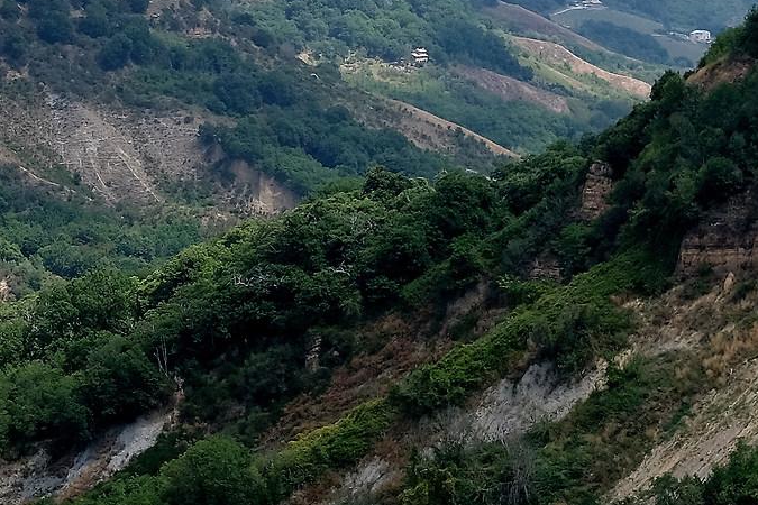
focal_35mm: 160
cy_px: 46
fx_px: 3369
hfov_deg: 12.2
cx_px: 1148
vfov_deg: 8.5
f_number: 10
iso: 400
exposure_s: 1/350
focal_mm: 30.2
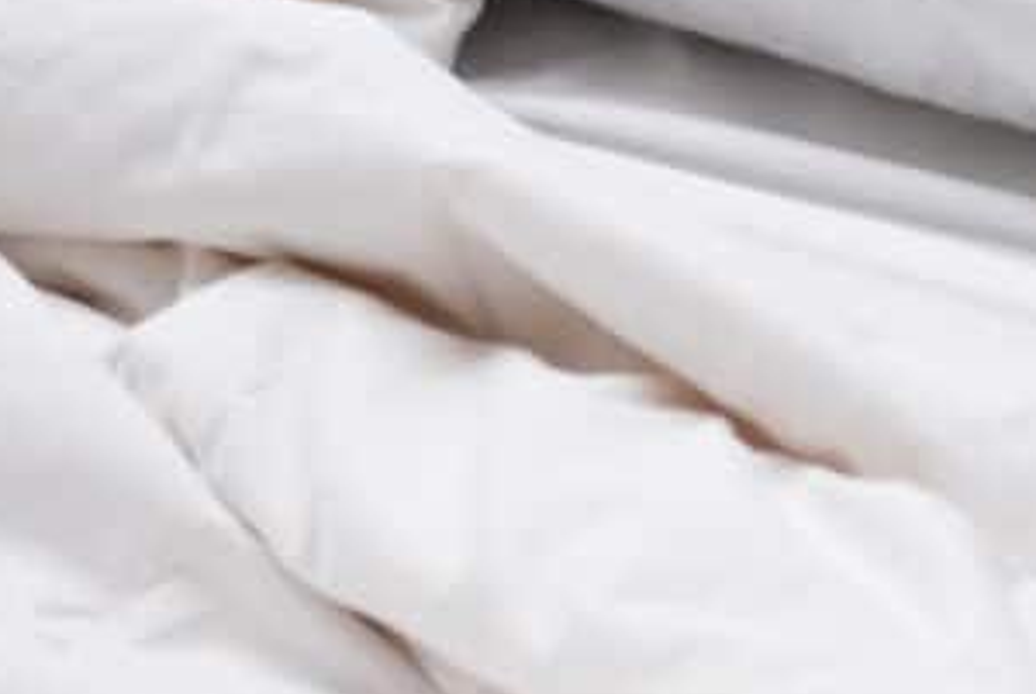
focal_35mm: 358
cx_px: 1637
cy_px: 135
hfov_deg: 5.7
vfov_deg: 3.9
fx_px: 10318
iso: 640
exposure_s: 1/100
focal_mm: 105
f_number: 2.8
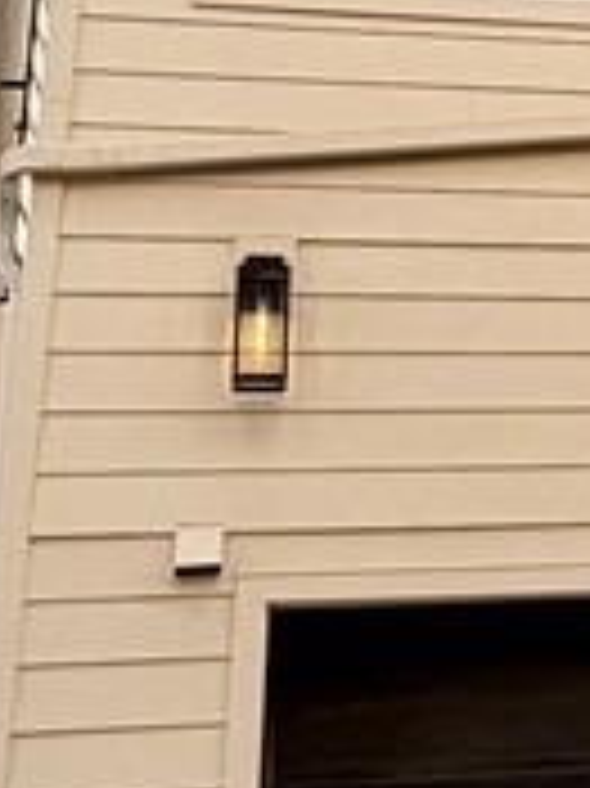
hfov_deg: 16.5
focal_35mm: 82
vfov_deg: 23.3
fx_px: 1866
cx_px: 865
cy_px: 90
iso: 40
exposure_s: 1/545
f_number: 2.2
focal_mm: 2.22
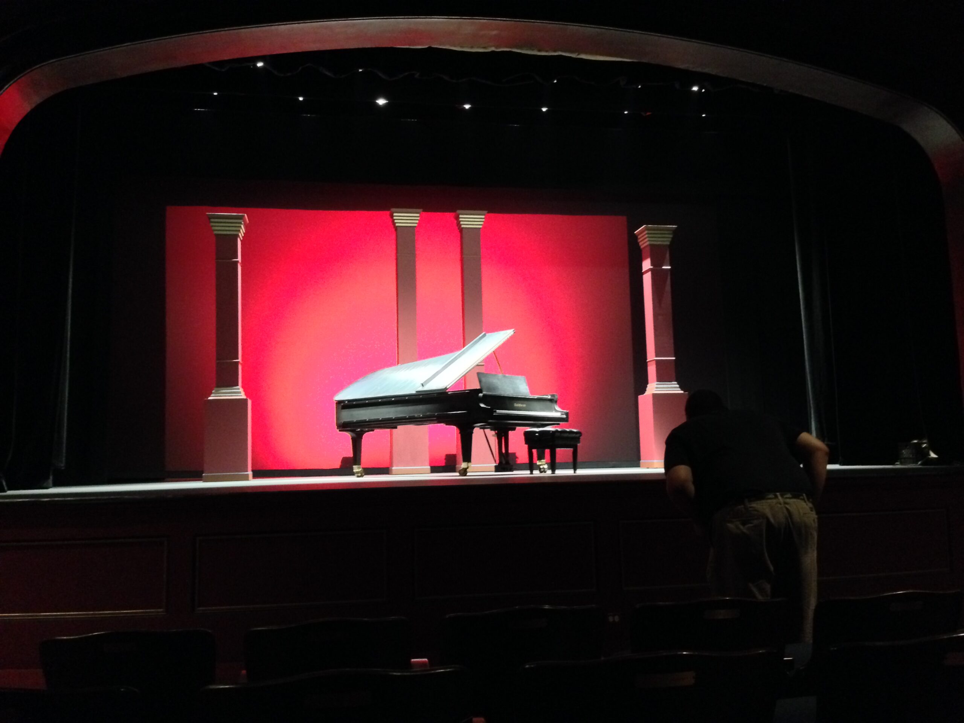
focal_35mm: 33
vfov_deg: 42.9
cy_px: 362
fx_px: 919
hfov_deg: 55.4
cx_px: 482
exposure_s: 1/15
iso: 800
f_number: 2.4
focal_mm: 4.12
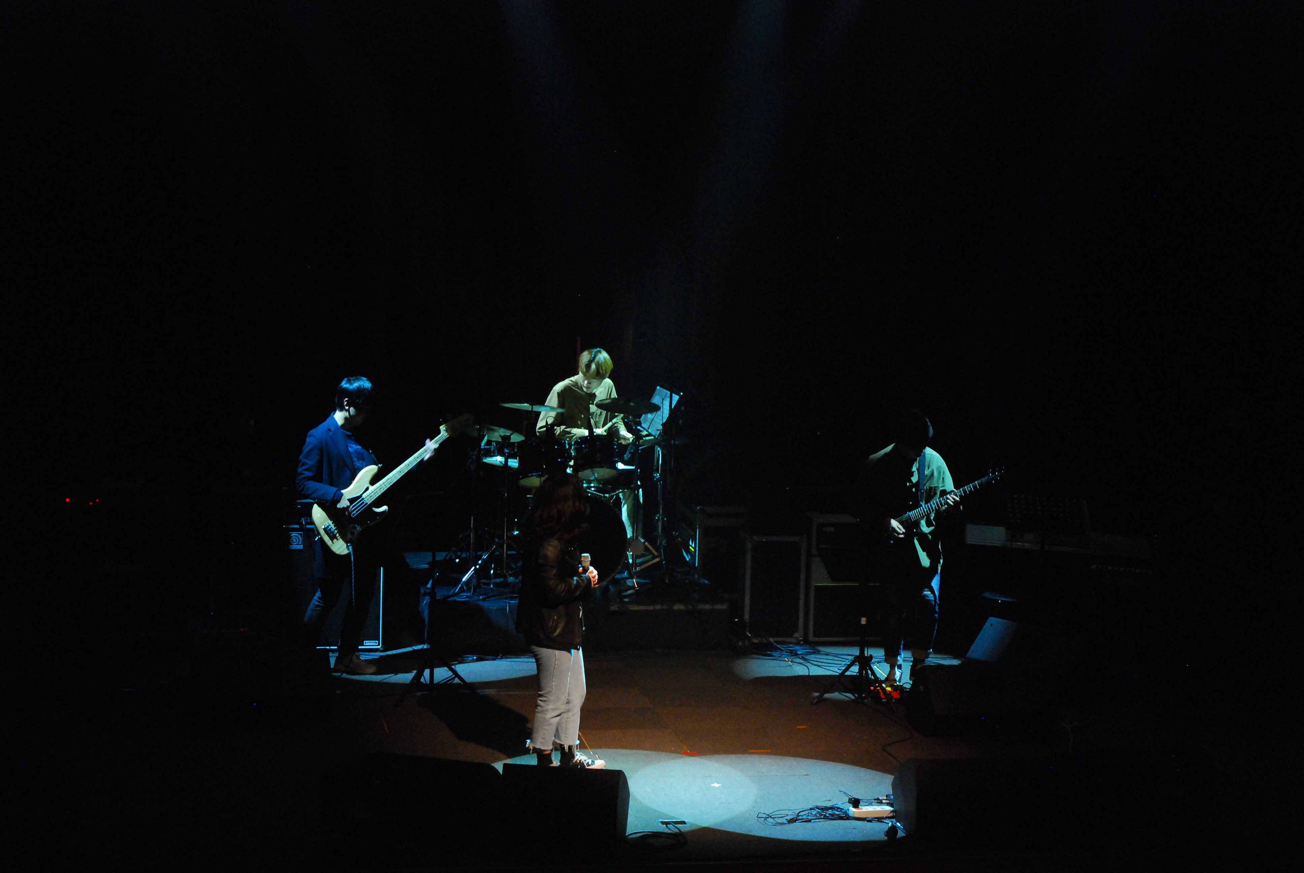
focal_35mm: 82
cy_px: 436
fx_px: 2992
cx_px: 652
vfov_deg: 16.6
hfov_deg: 24.6
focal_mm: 55
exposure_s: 1/60
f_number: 5.6
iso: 1250
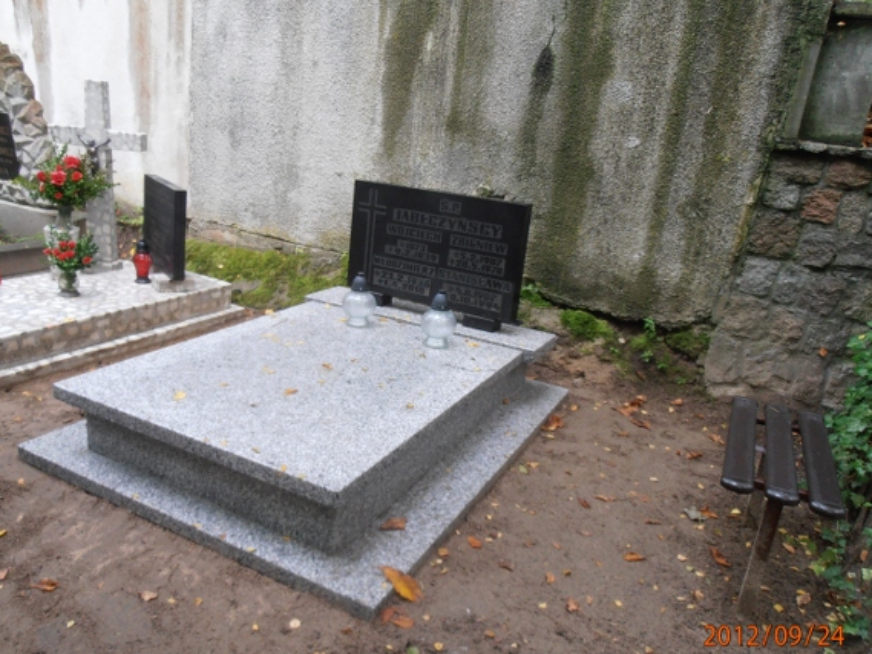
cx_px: 414
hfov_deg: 65.3
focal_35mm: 27
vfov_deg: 51.3
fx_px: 680
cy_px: 346
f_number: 3
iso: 125
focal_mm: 4.2
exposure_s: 1/30
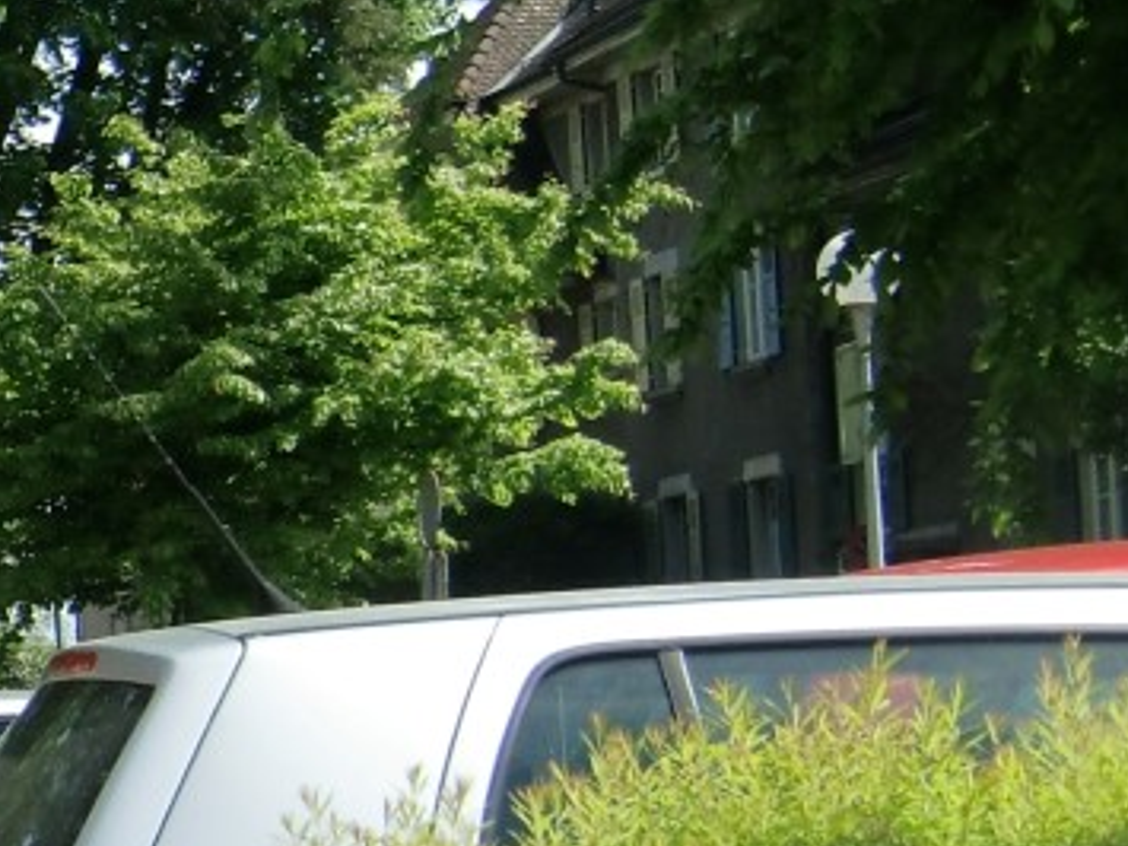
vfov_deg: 10.7
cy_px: 588
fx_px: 4495
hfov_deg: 13.3
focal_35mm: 138
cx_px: -664
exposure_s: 1/500
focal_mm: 6.1
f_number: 3.6
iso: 64
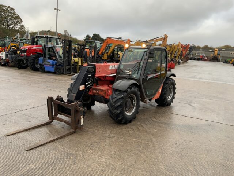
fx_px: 196
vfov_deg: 48.2
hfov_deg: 61.7
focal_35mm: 29
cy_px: 88
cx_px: 117
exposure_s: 1/122
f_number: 1.8
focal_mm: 3
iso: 32
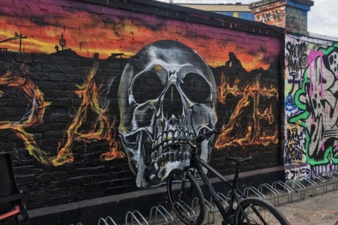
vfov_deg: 34.2
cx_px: 194
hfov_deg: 49.4
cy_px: 122
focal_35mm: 39
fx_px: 366
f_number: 2.2
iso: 25
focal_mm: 4.15
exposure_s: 1/434
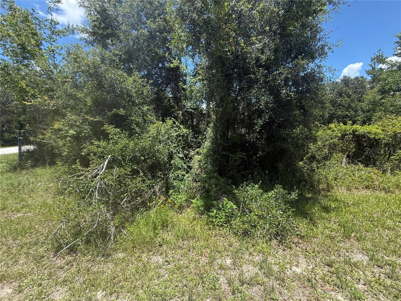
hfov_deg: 102.1
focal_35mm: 14
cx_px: 200
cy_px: 150
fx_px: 162
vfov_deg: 85.7
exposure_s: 1/405
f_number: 2.2
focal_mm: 2.22
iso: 50
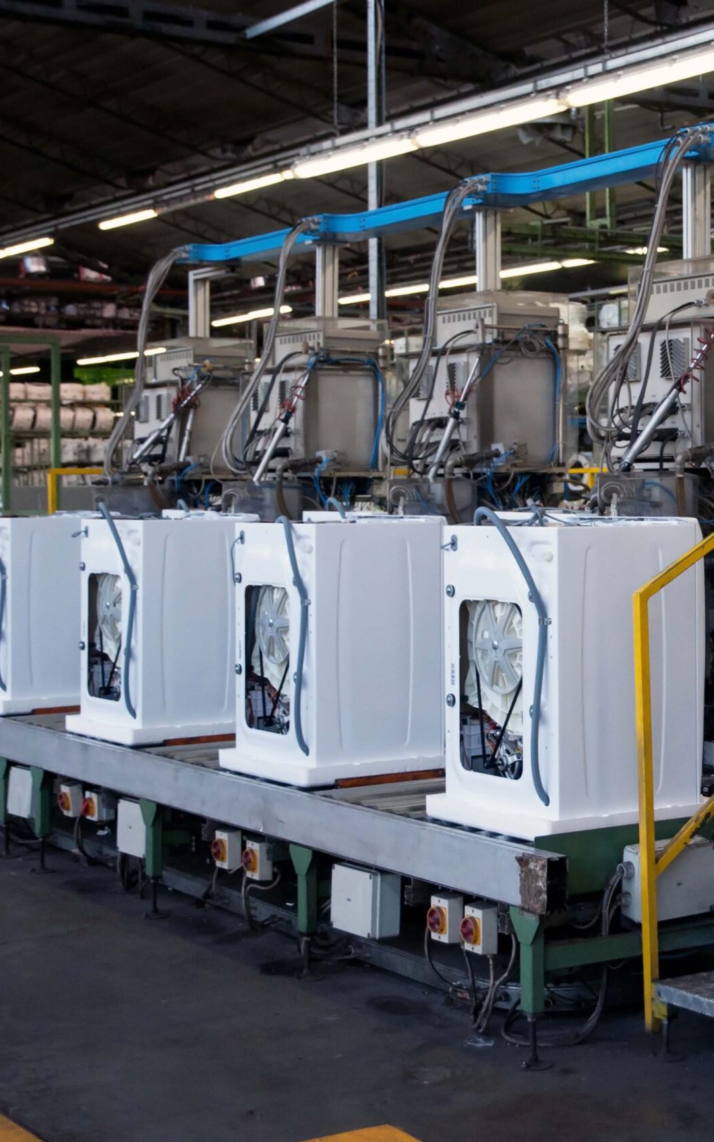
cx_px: 665
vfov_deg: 34.0
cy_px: 571
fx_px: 1868
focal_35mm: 60
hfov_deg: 21.1
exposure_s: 1/80
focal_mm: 26
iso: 800
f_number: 5
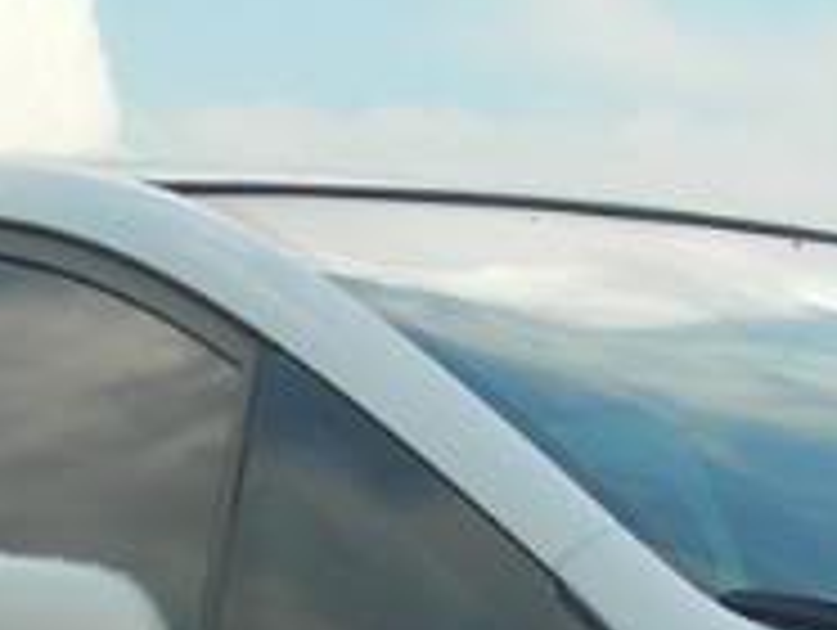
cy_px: 1332
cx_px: 1035
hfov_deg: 9.3
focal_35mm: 209
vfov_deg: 6.8
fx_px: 5060
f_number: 3.2
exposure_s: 1/275
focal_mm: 6.3
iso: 50
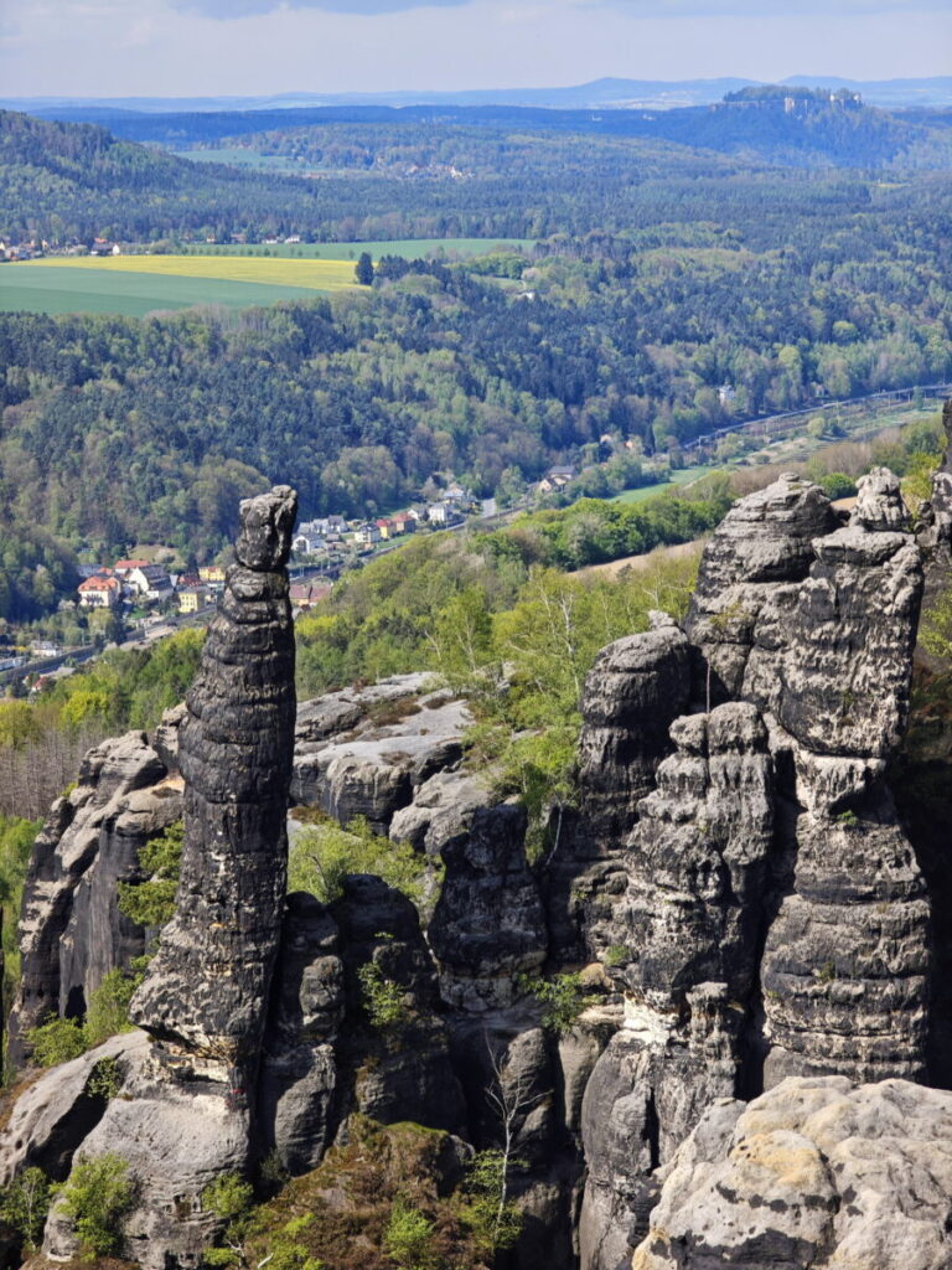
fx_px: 4400
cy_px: 635
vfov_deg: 16.4
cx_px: 476
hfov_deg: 12.3
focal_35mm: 120
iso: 50
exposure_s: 1/775
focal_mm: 19.4
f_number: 2.5
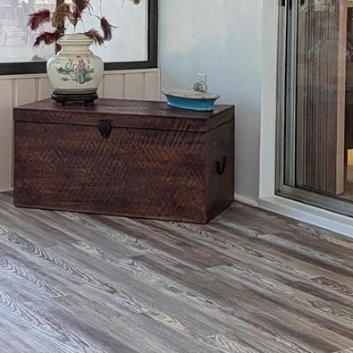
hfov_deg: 20.2
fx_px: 992
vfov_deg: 20.0
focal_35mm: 86
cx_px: 175
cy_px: 69
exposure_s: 1/364
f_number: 1.68
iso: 17
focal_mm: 6.9
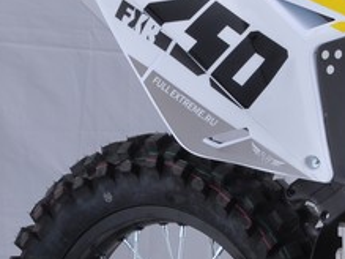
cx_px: 619
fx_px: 5877
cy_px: 185
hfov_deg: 3.3
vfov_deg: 2.5
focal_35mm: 590
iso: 100
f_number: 13
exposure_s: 1/160
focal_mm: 105
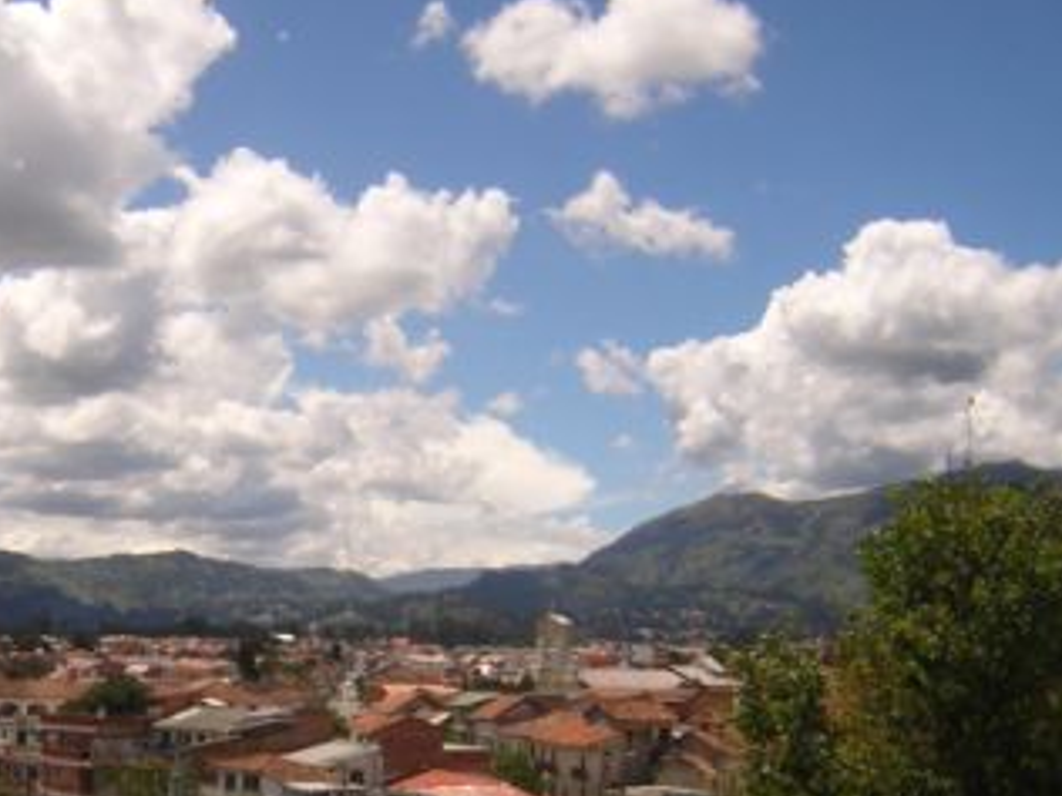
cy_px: 593
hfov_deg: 33.1
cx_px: 262
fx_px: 1749
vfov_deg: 25.4
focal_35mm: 57
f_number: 5.2
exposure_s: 1/567
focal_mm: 4.7
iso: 100
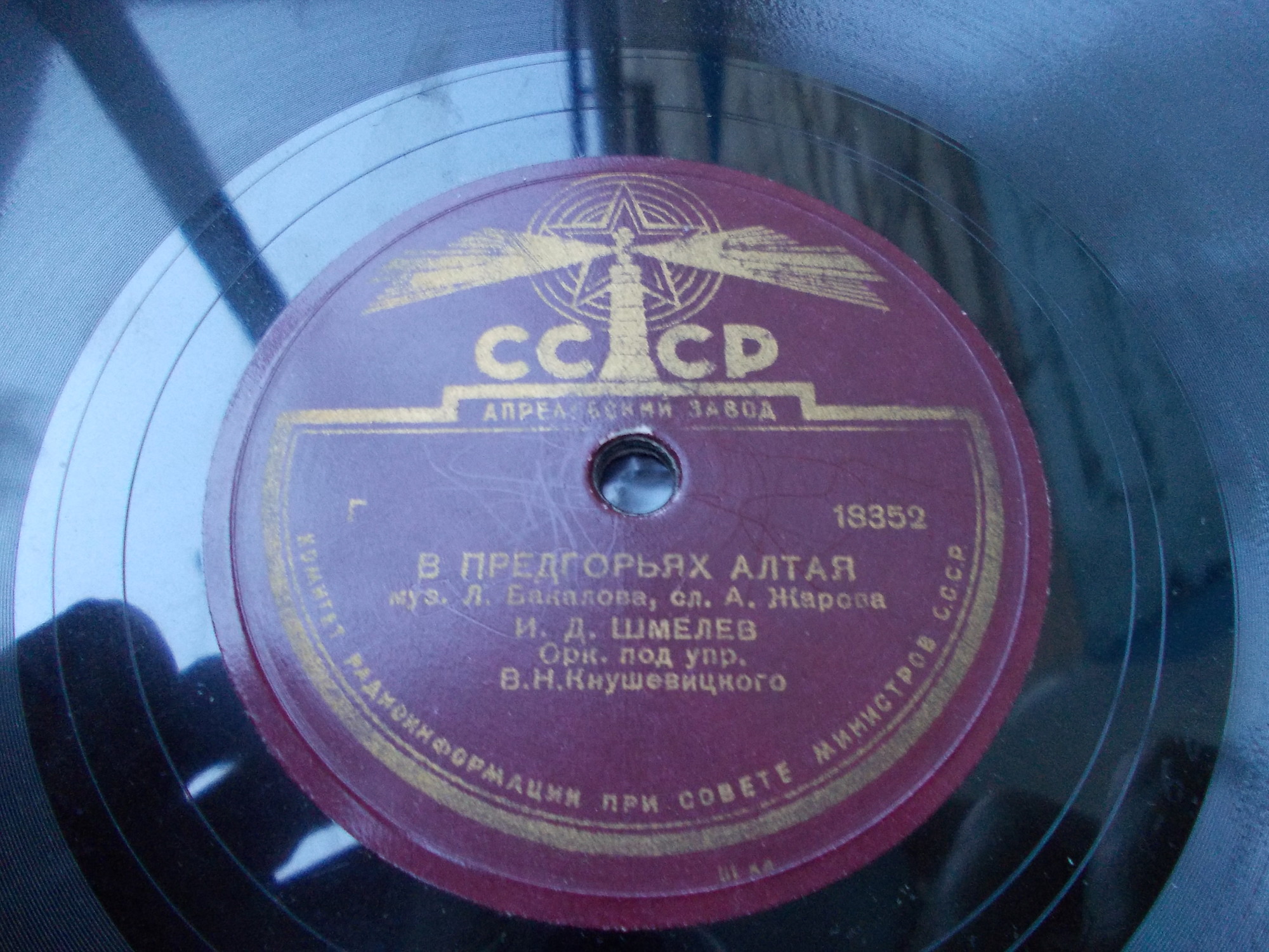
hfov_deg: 63.4
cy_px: 476
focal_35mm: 28
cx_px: 634
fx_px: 1026
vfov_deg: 49.7
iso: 200
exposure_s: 1/10
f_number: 2.7
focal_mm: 4
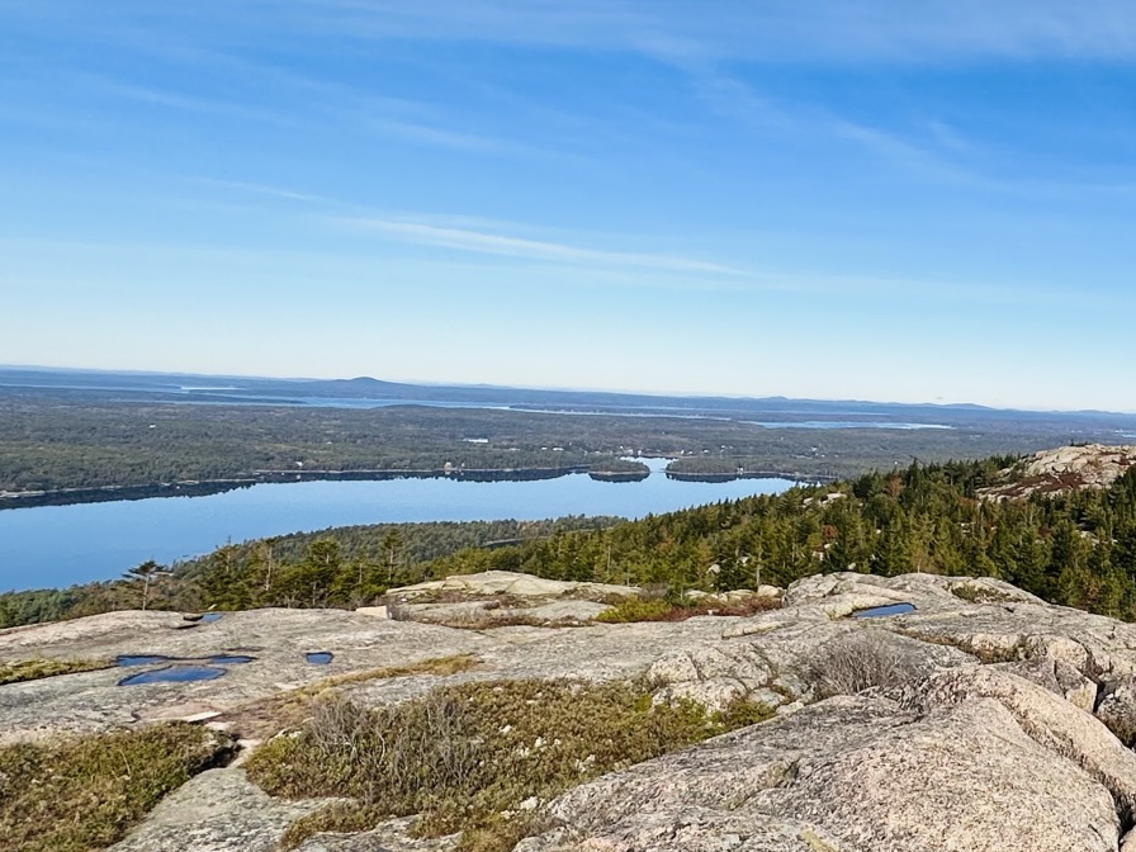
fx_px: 1050
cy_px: 300
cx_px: 971
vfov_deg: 43.7
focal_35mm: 32
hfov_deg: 51.7
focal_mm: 2.22
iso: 50
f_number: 2.2
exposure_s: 1/2564
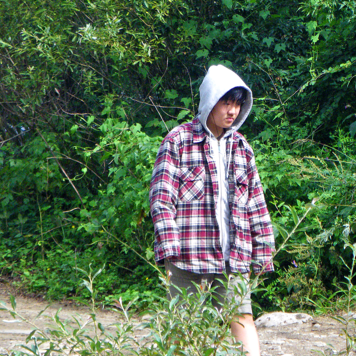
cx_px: 216
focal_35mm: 236
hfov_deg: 7.4
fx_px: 2746
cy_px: 189
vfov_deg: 7.4
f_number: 5.5
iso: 250
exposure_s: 1/250
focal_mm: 25
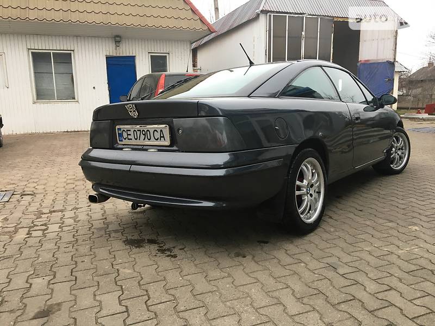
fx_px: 364
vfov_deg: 48.2
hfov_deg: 61.7
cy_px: 163
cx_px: 218
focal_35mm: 29
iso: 40
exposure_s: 1/33
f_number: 2.2
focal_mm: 4.2
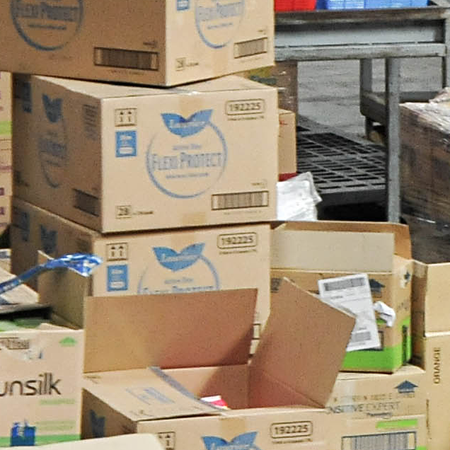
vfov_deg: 4.1
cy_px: -128
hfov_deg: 4.0
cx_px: 1032
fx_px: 6310
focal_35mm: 429
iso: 1000
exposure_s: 1/100
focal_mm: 50
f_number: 7.1
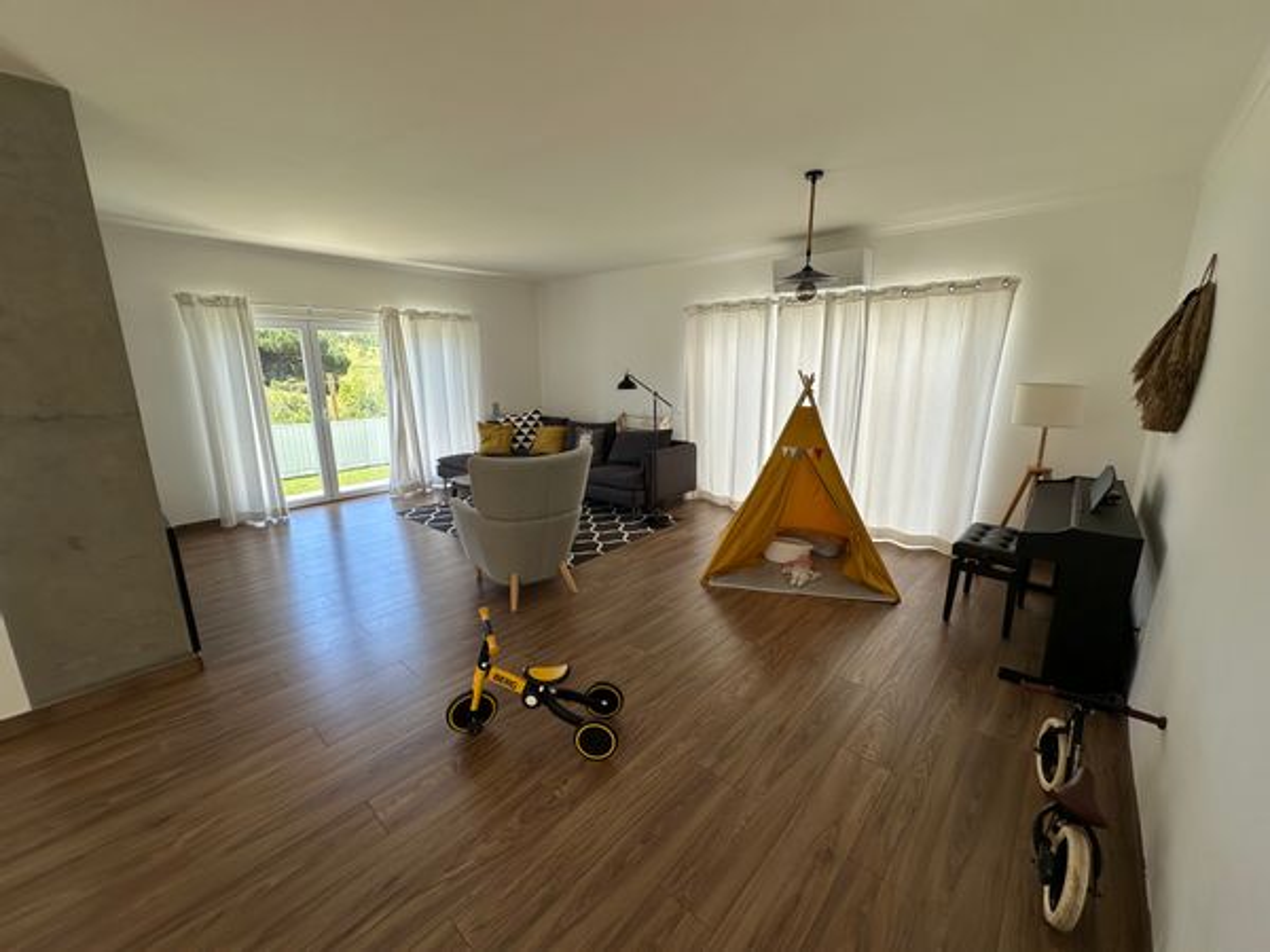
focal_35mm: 14
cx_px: 635
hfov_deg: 102.1
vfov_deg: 85.7
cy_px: 476
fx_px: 514
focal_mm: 2.22
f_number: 2.2
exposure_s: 1/202
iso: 40
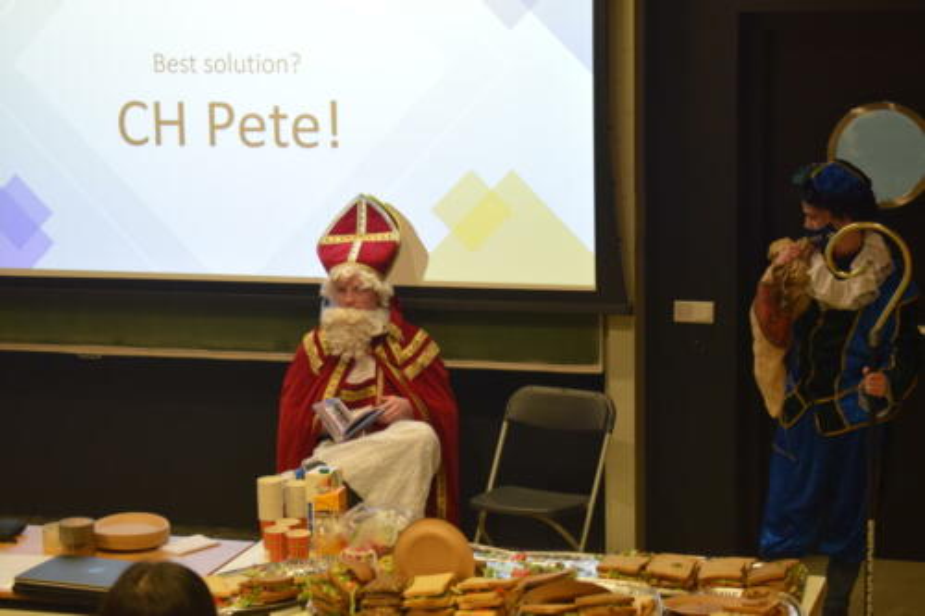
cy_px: 308
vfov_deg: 16.5
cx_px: 462
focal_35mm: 82
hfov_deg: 24.6
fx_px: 2119
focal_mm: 55
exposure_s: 1/60
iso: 1600
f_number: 5.6
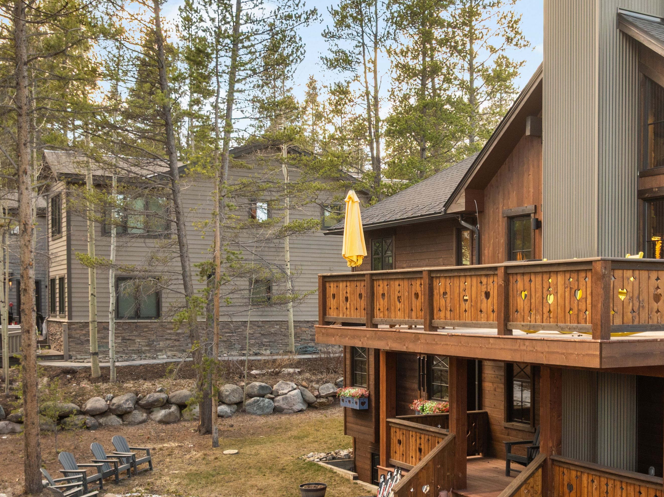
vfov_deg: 29.9
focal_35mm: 48
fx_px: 920
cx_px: 493
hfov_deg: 38.7
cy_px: 356
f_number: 2.8
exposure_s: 1/8
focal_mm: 12.29
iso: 100
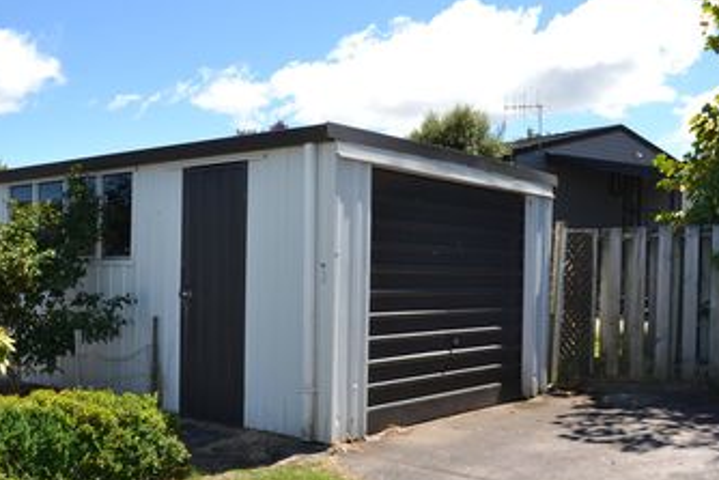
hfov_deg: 50.6
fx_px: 759
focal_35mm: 38
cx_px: 319
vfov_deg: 35.0
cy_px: 285
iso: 100
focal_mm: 18
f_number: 8
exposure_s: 1/200
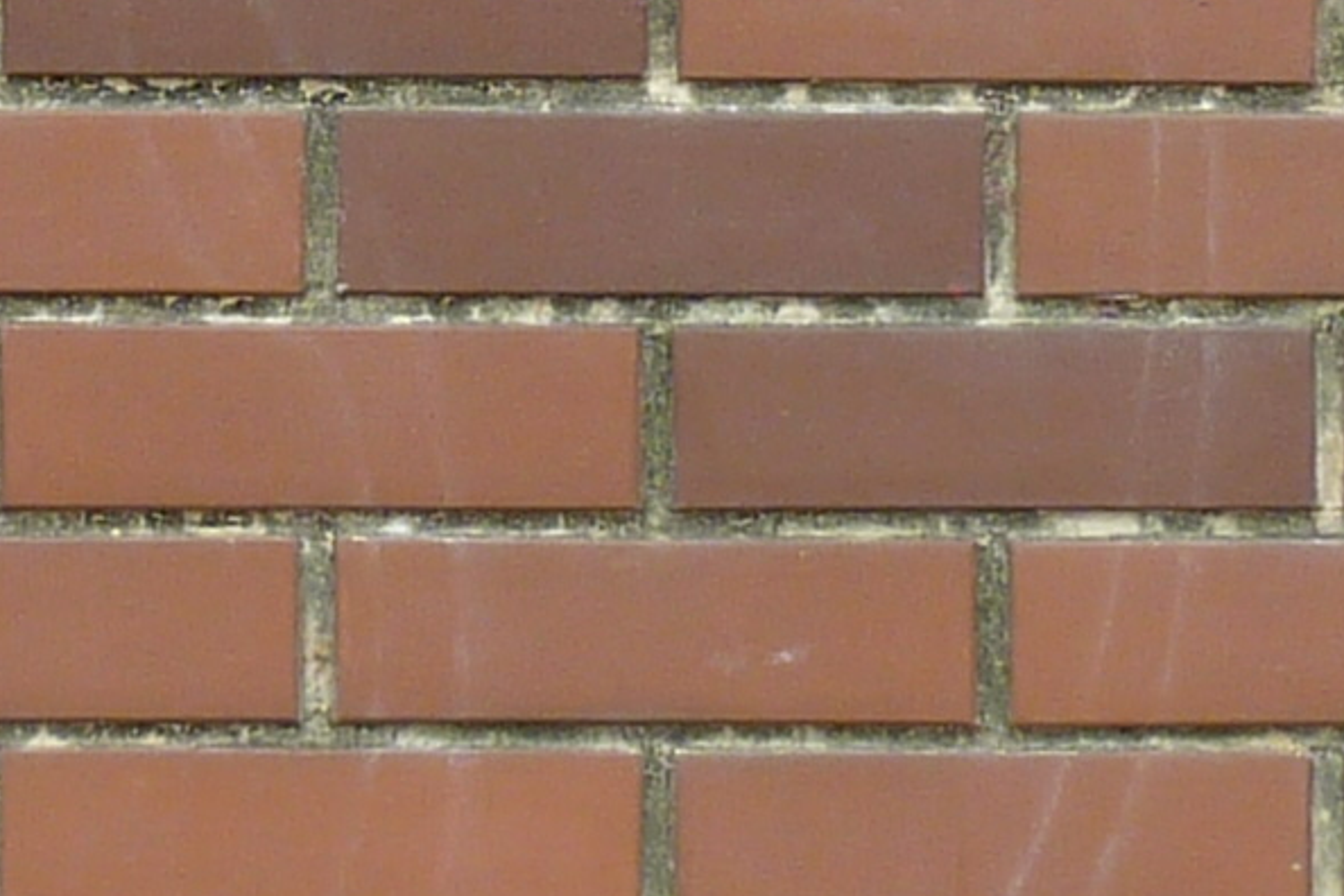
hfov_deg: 11.7
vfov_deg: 7.8
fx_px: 6533
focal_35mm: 175
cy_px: -133
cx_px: 455
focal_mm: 4.5
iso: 80
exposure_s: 1/10
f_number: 3.3
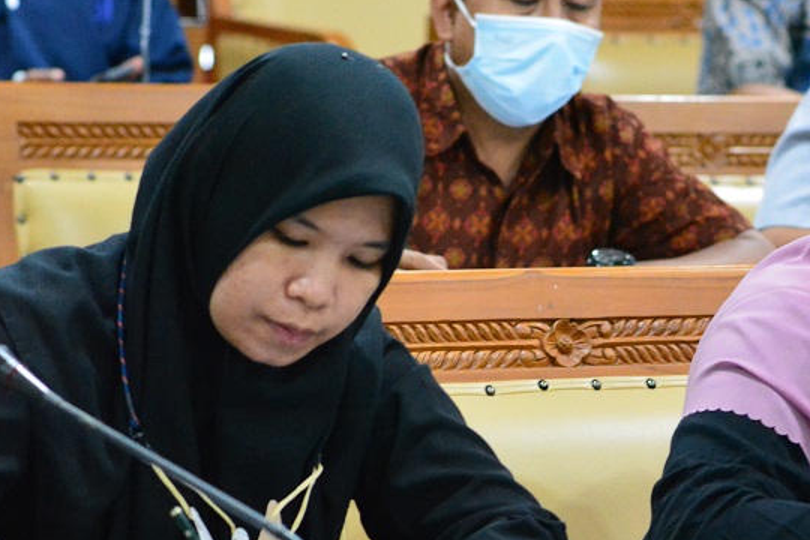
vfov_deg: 5.8
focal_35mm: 236
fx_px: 5308
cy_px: 396
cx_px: 636
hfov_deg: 8.7
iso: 6400
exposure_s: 1/80
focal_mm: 85
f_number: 4
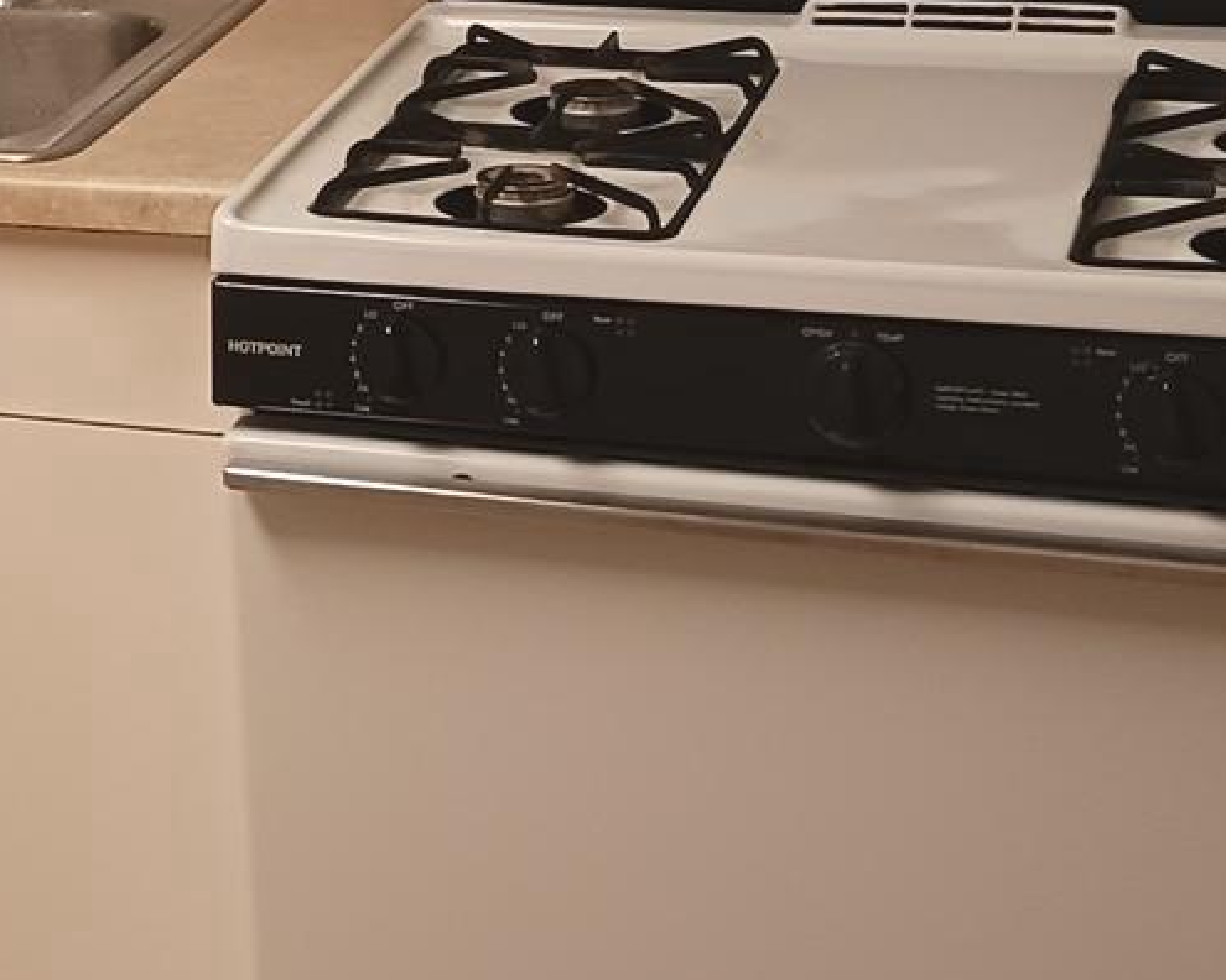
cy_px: -416
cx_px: -622
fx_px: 3955
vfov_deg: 13.4
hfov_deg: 16.1
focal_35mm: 109
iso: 160
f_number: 1.8
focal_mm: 4
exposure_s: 1/40
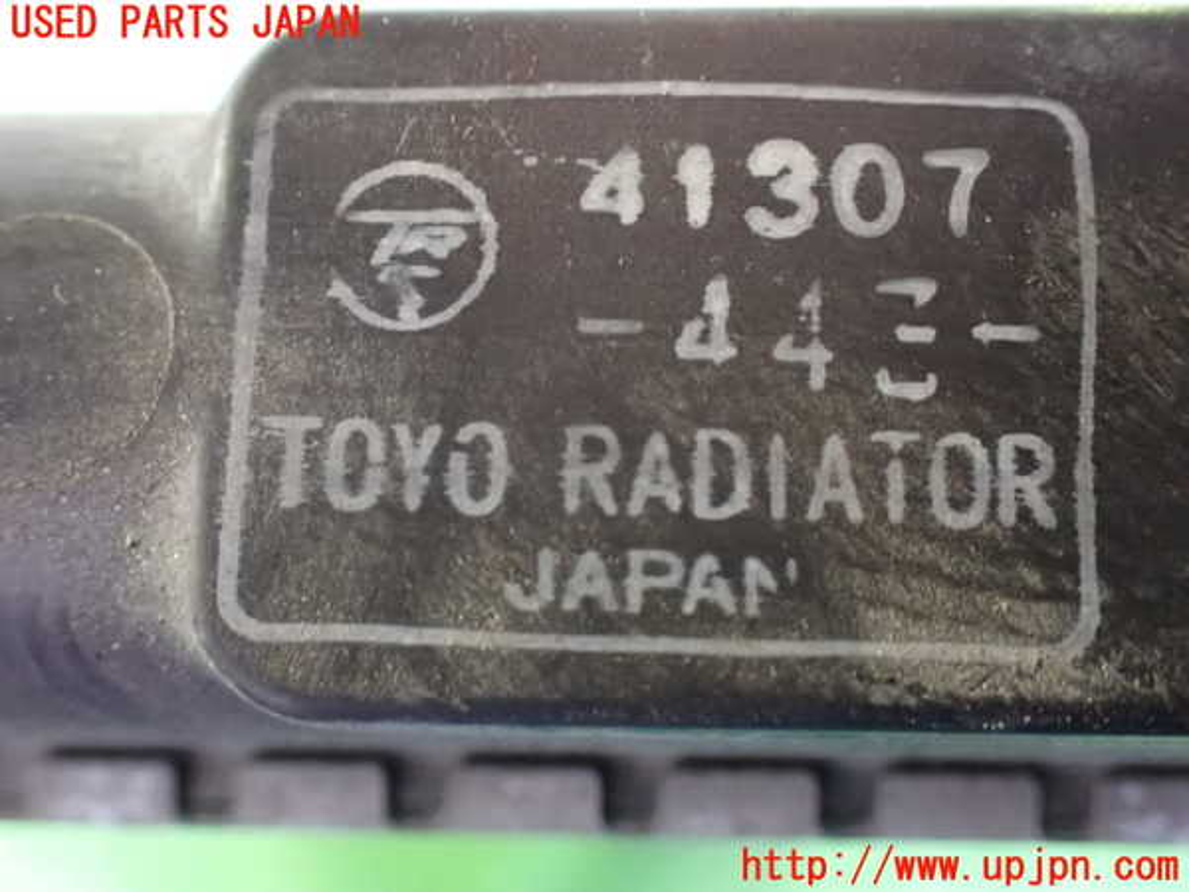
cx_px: 594
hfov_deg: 45.8
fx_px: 1408
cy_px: 446
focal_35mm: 41
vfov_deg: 35.1
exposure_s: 1/20
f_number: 2.8
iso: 1600
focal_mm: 7.31
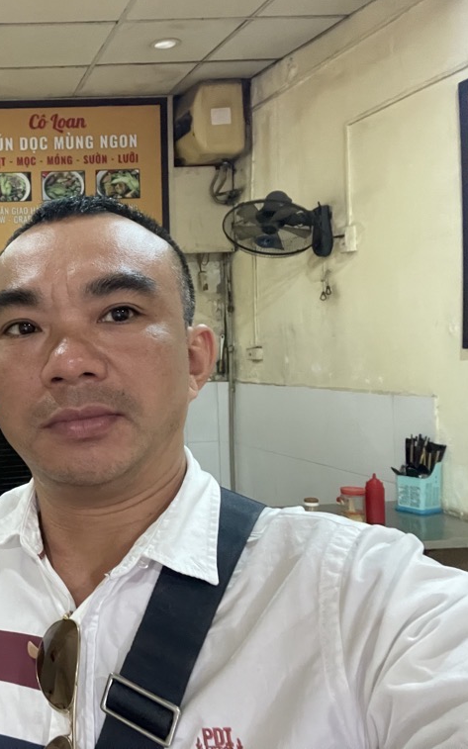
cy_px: 370
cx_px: -28
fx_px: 674
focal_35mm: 33
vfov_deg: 58.1
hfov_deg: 34.0
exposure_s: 1/30
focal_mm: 2.71
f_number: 2.2
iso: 640
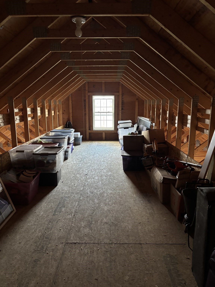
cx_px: 108
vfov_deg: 67.3
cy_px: 144
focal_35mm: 26
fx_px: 215
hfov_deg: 53.1
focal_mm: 5.96
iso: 640
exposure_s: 1/40
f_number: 1.6
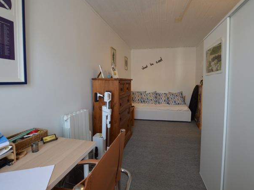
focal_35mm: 17
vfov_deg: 74.7
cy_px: 91
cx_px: 135
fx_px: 125
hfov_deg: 90.9
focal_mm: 10
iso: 400
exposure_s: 1/60
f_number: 4
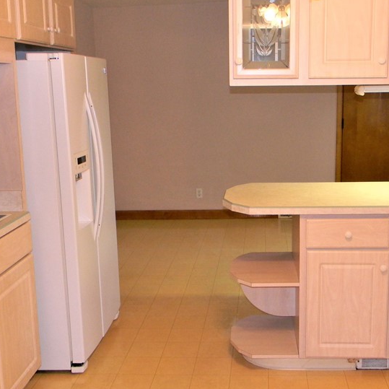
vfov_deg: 36.1
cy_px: 194
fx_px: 598
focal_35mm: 47
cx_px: 244
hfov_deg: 35.9
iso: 200
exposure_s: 1/30
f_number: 3.5
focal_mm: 5
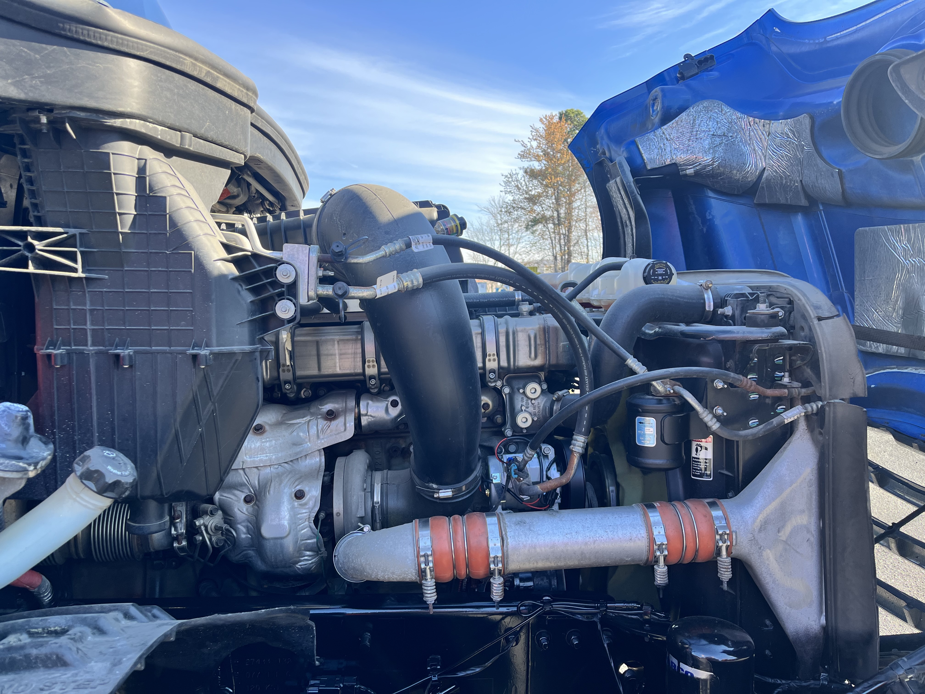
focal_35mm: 26
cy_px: 347
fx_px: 695
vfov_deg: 53.1
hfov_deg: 67.3
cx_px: 462
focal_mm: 5.1
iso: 50
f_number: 1.6
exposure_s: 1/483
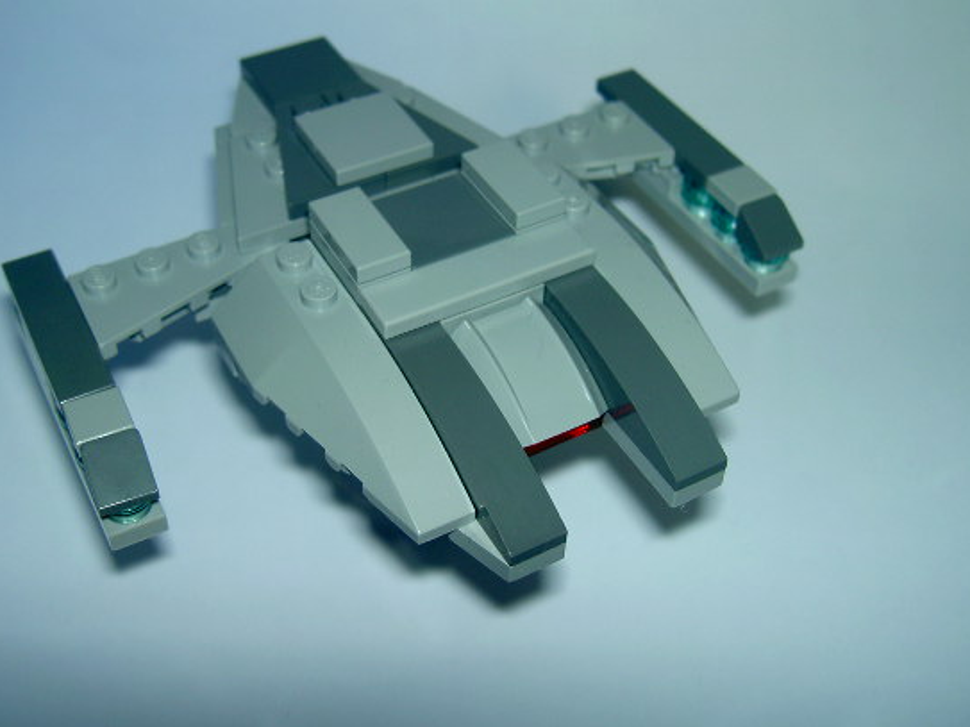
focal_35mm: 46
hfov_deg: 41.2
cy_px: 329
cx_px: 418
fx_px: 1289
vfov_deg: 31.5
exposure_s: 1/59.5
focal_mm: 8
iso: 100
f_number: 2.8
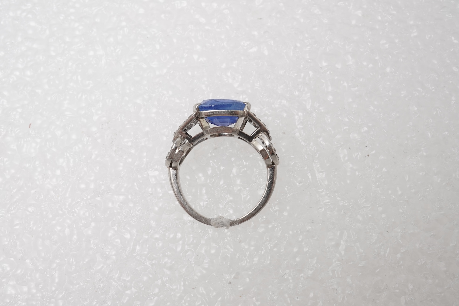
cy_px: 153
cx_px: 230
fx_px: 574
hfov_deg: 43.6
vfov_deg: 29.9
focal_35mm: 45
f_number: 22
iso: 250
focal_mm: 30
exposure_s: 1/125
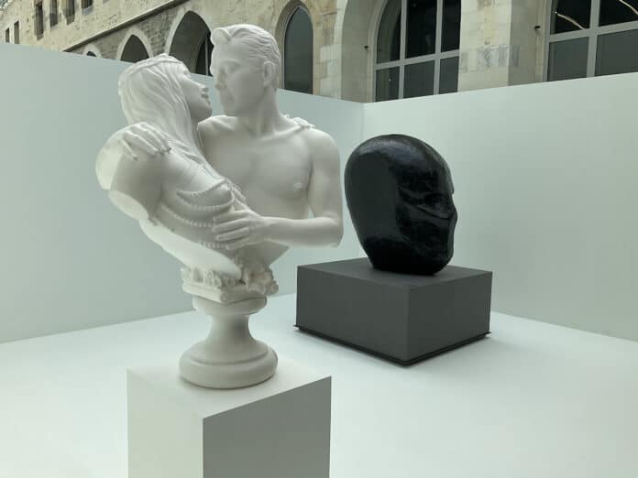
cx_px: 319
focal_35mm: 29
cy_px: 239
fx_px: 534
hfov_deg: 61.7
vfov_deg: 48.2
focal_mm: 3
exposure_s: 1/739
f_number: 1.8
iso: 16
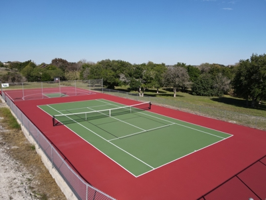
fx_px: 184
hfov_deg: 71.6
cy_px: 100
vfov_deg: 56.8
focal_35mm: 24
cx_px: 133
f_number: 2.8
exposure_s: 1/1000
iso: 110
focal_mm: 4.5
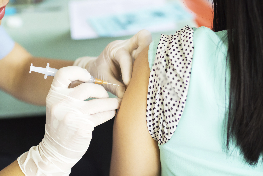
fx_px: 688
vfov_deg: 14.6
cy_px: 88
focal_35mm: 94
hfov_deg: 21.7
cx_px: 132
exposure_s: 1/1250
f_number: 1.4
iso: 400
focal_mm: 35
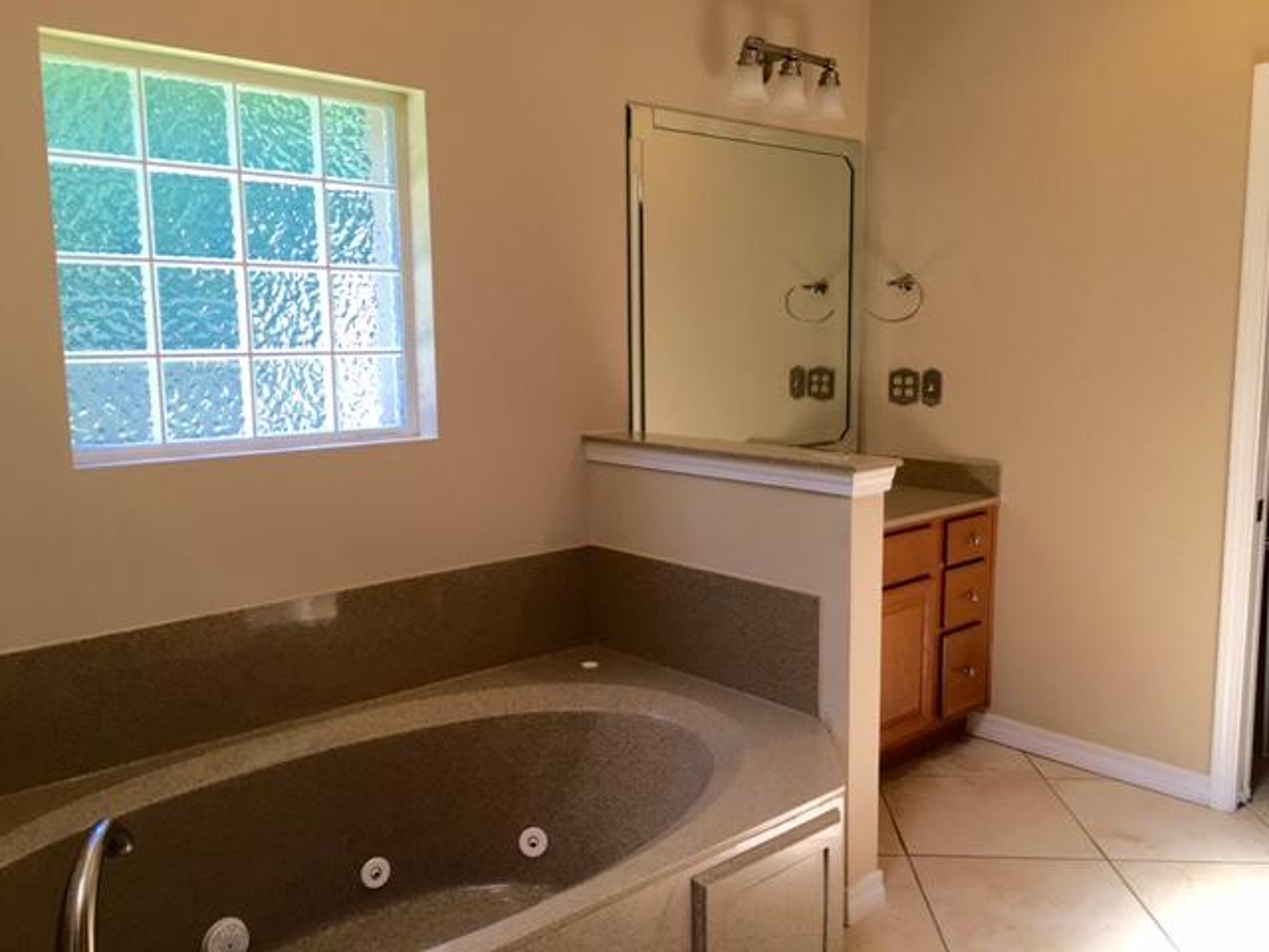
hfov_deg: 61.7
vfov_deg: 48.2
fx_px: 1063
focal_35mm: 29
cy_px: 476
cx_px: 634
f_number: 2.2
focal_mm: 4.15
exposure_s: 1/40
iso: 25
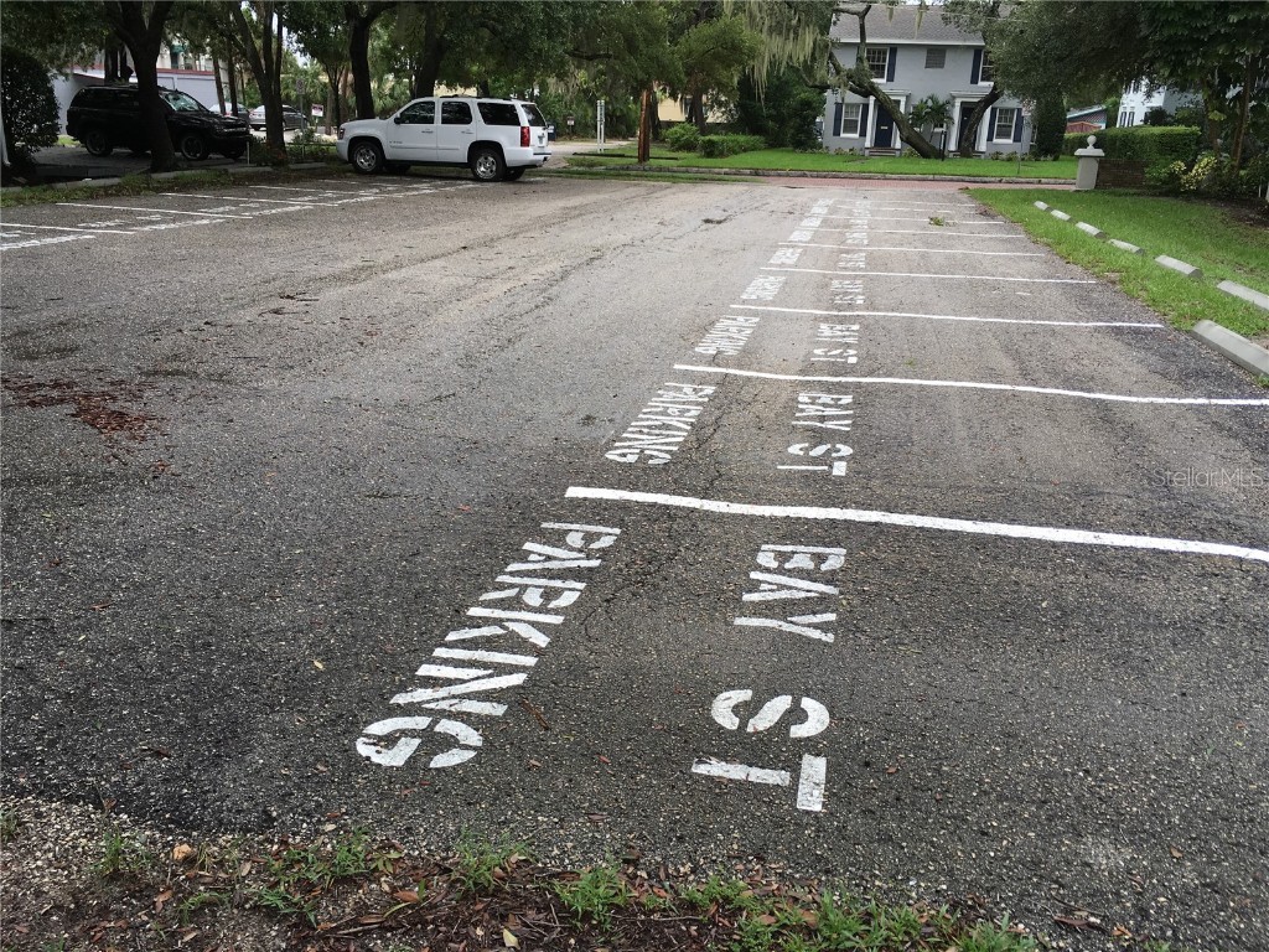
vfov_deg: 48.2
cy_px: 476
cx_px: 634
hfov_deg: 61.7
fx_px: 1063
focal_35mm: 29
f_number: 2.2
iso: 25
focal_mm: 4.15
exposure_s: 1/187
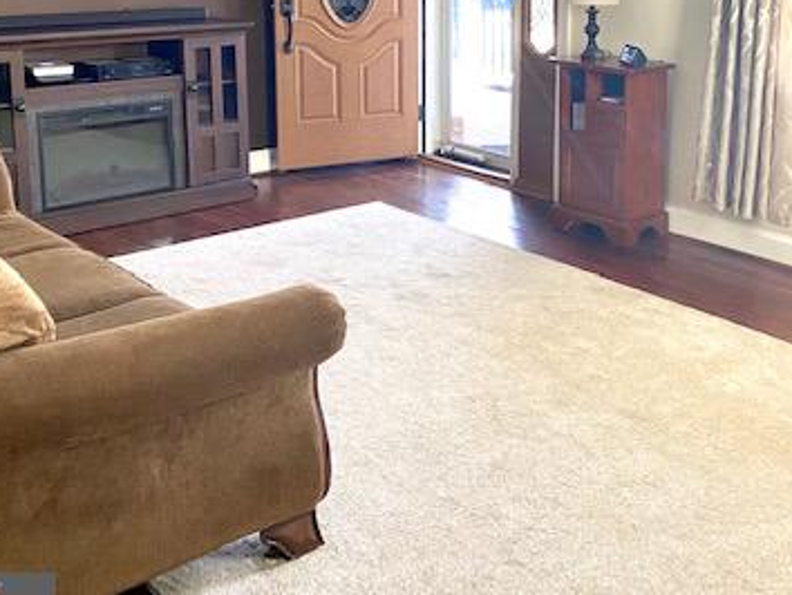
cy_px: 94
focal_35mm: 47
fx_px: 1076
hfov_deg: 39.3
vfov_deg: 30.0
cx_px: 597
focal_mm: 4.25
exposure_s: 1/60
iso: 80
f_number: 1.8
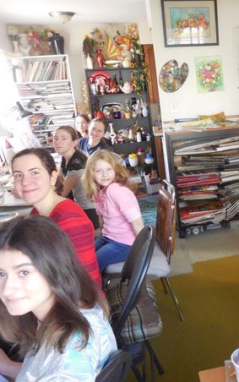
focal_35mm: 41
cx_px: 246
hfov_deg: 29.0
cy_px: 191
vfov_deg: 48.2
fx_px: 427
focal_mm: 4.5
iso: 800
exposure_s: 1/40
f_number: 3.3
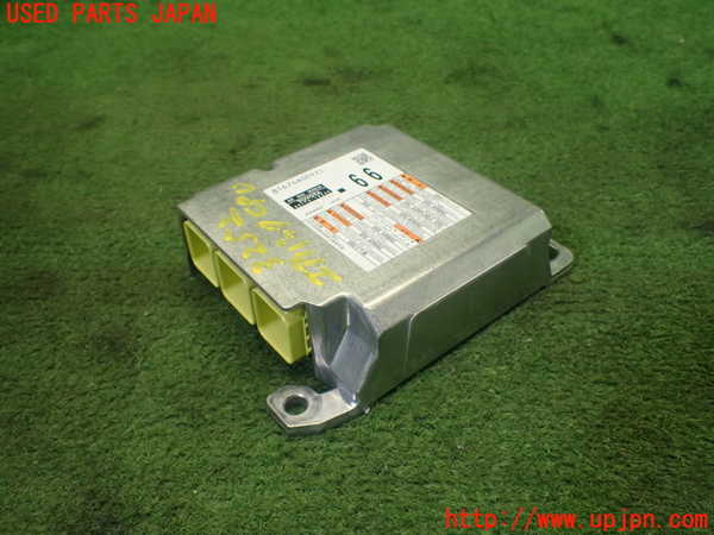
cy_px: 268
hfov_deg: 60.0
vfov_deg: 46.8
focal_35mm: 30
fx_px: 619
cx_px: 357
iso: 250
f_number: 2.3
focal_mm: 5.4
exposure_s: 1/125
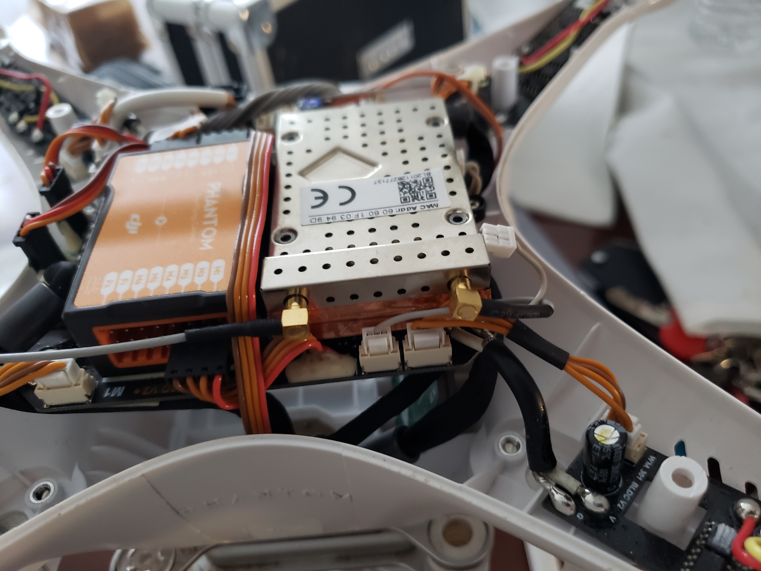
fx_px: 572
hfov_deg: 67.3
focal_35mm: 26
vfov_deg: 53.1
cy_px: 286
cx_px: 380
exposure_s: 1/14
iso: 250
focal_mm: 4.3
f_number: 1.5
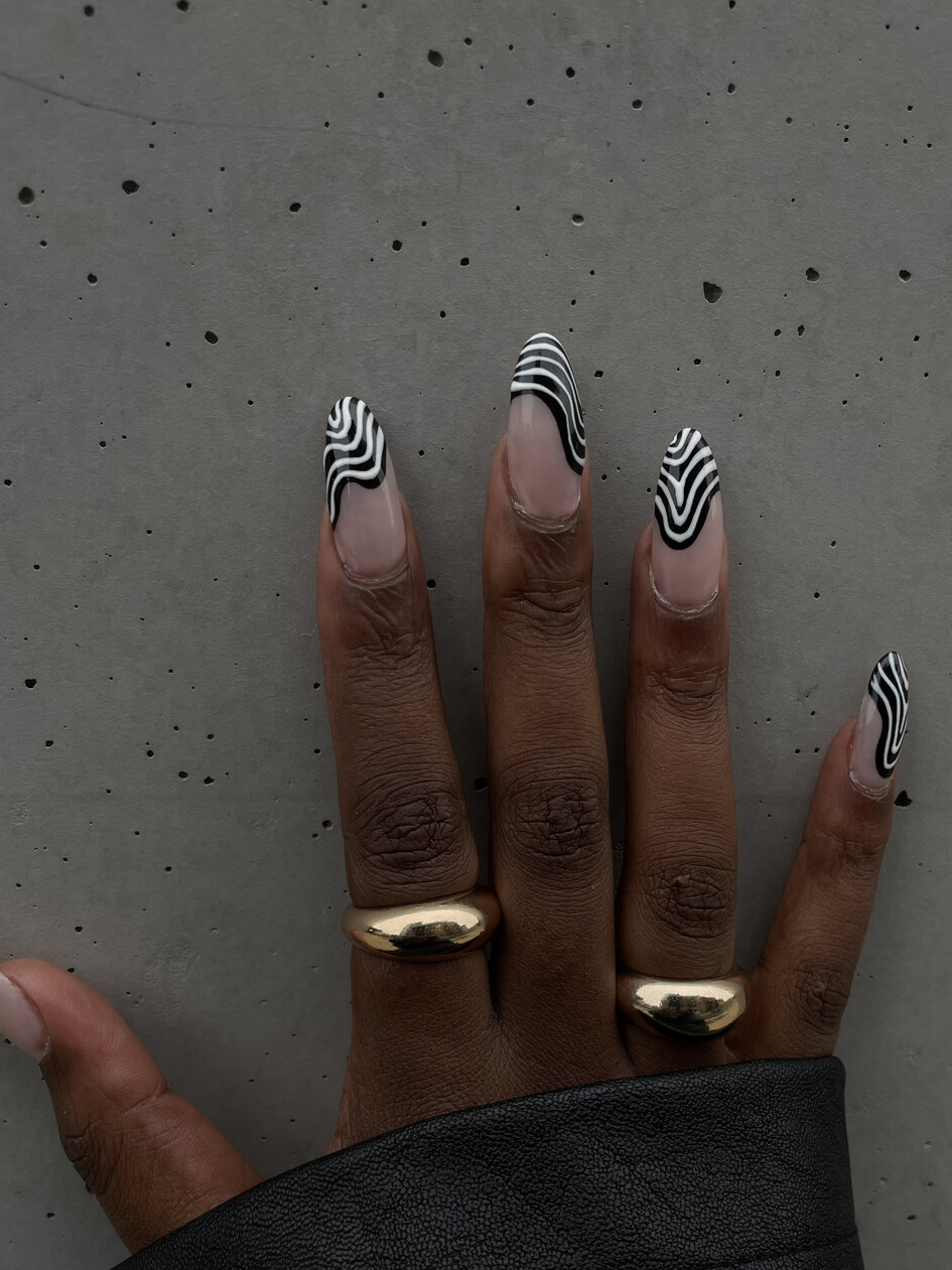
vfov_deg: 54.7
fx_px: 1211
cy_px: 804
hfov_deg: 42.9
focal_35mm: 33
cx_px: 485
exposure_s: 1/416
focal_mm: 4.2
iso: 32
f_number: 1.6
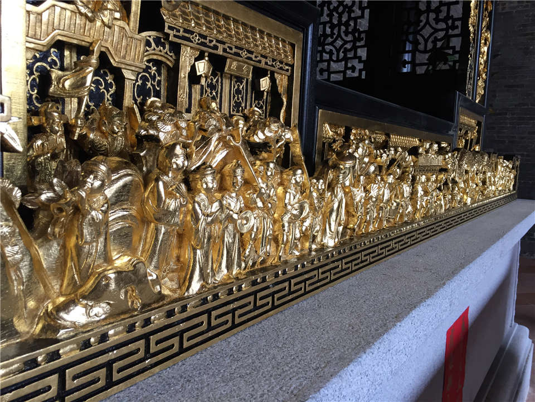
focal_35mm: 29
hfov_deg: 61.7
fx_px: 448
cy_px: 201
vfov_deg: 48.2
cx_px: 268
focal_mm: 4.15
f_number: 2.2
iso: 40
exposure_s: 1/33
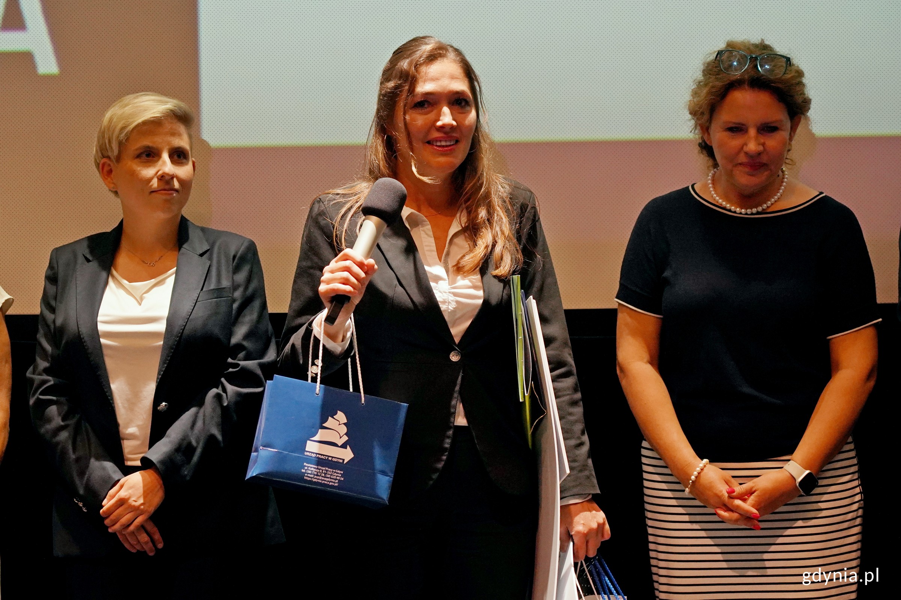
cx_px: 450
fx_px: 2553
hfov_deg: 20.0
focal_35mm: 102
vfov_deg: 13.4
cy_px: 300
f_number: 4.5
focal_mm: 102
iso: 4000
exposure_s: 1/160
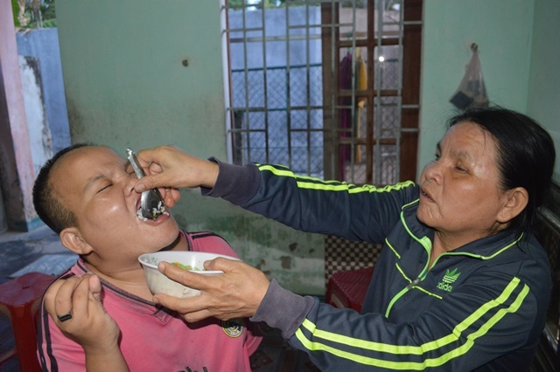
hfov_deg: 67.4
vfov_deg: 47.9
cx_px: 280
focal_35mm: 27
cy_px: 186
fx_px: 420
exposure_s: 1/60
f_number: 3.5
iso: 1800
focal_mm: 18
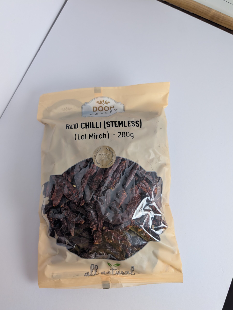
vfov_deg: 71.5
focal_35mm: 24
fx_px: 215
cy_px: 155
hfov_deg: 56.9
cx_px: 116
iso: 65
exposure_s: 1/40.4
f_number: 1.68
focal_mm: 6.9
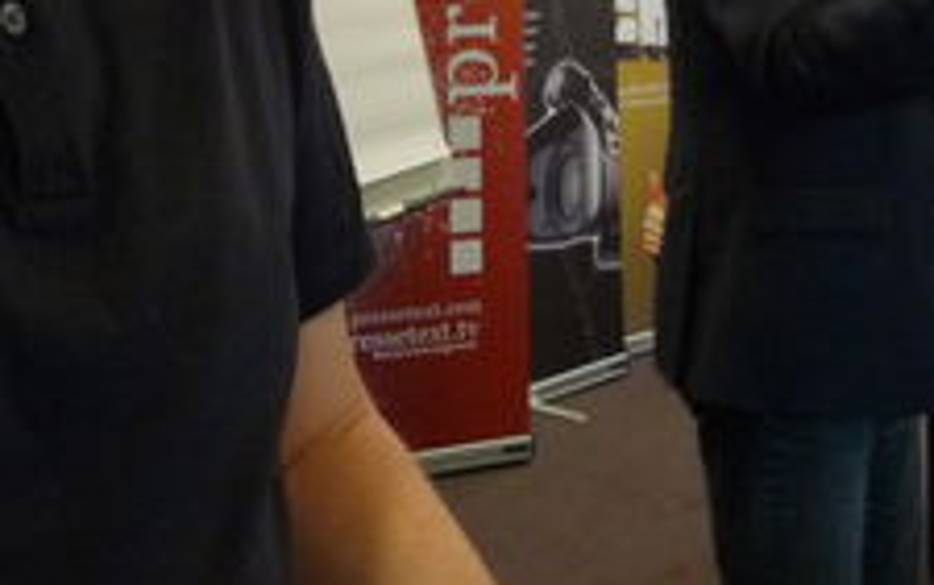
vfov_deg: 18.5
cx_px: 573
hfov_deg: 30.9
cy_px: -151
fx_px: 1681
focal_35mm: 66
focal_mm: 4.7
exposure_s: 1/15
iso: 400
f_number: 3.3
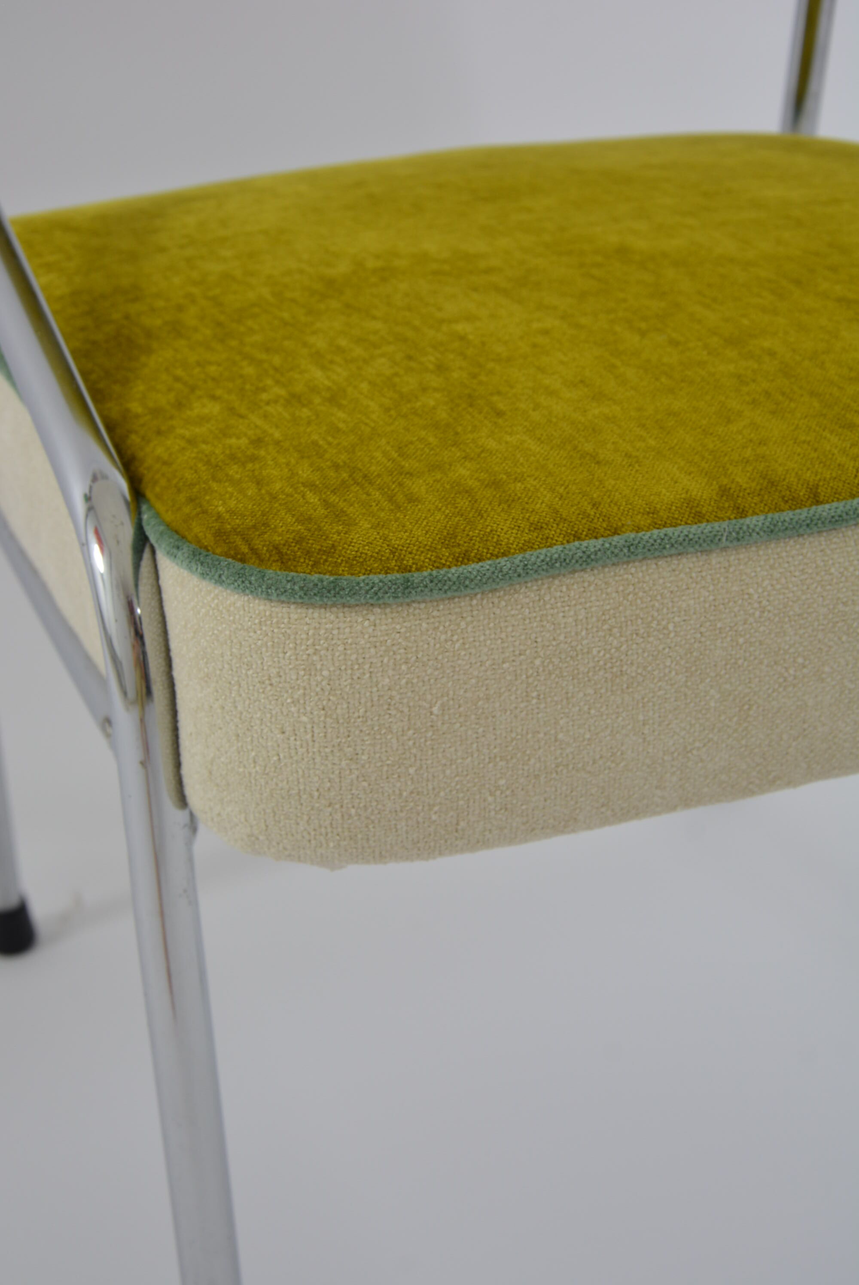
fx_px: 2143
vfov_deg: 33.4
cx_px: 430
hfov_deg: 22.7
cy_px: 642
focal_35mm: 60
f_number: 7.1
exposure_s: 1/60
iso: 400
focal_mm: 40
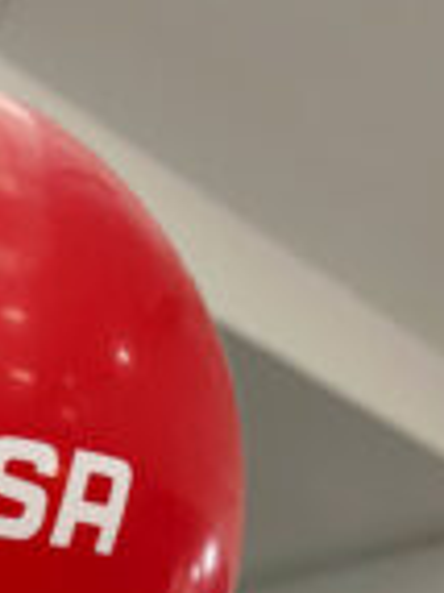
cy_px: 972
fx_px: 1576
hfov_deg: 15.5
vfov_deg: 18.1
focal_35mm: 92
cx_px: -81
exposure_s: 1/50
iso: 125
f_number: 1.5
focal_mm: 5.7
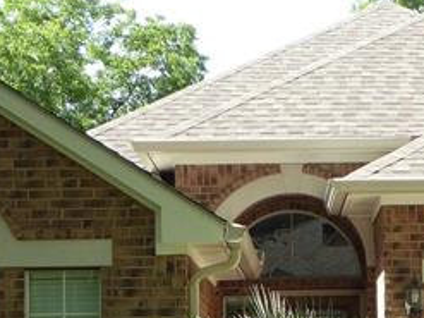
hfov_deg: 16.9
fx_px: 1420
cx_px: 312
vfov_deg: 12.5
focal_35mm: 116
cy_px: 365
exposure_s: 1/200
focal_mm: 5
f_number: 3.5
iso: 100
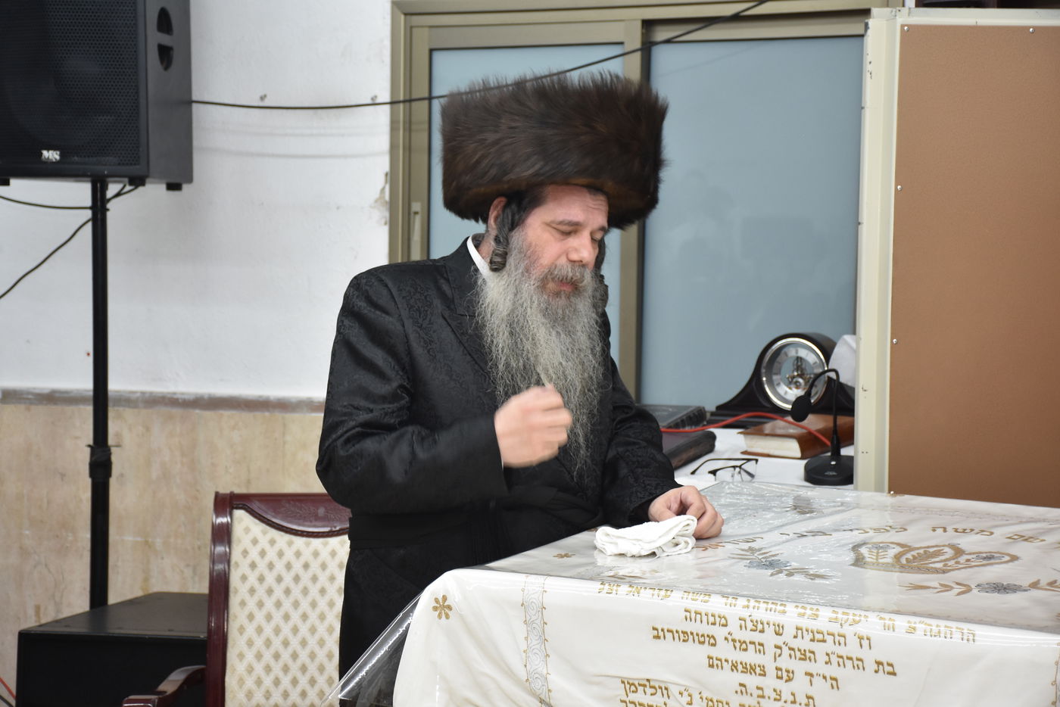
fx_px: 2650
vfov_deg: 15.2
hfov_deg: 22.6
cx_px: 530
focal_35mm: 90
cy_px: 354
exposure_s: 1/125
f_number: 6.3
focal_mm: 60
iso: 1000
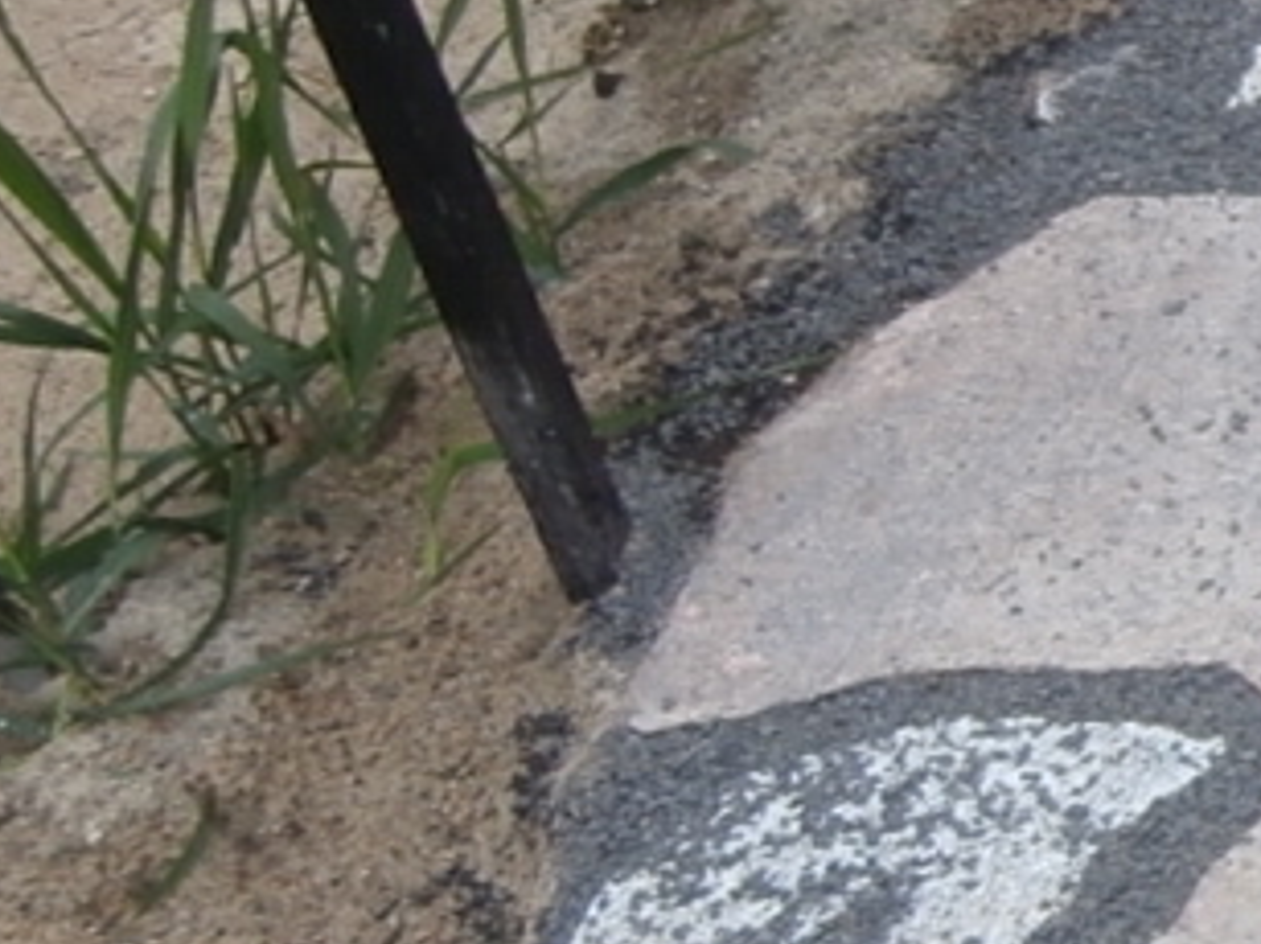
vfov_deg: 14.8
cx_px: 2366
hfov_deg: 16.1
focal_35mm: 100
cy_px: 312
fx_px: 3641
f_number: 3
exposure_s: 1/400
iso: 100
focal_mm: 4.2
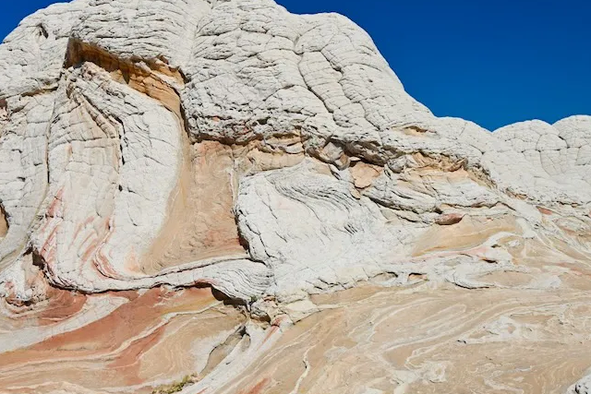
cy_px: 141
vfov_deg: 24.5
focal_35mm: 55
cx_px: 218
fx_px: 903
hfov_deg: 36.0
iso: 100
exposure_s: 1/250
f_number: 8
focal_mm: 32
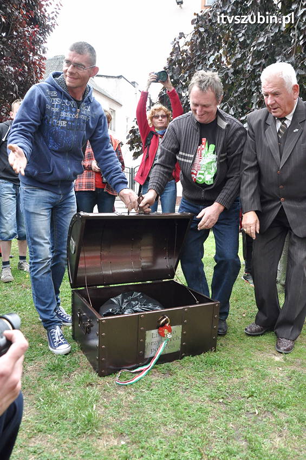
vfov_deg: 67.4
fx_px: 345
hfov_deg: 47.8
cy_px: 230
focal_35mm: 27
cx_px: 153
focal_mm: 18
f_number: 6.3
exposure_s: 1/250
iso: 1250
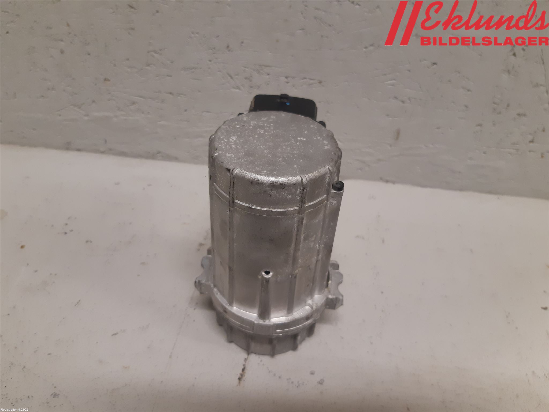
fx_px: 412
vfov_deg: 53.1
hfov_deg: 67.3
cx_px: 274
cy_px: 206
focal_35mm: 26
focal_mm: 3.93
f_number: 1.7
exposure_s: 1/50
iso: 160
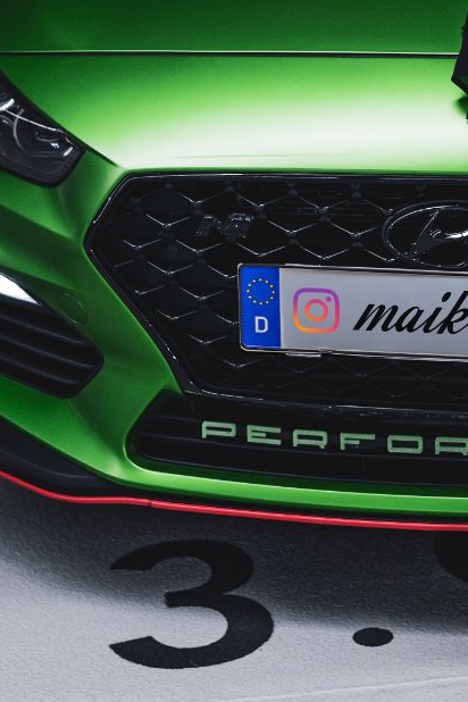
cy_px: -65
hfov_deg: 11.6
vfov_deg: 17.1
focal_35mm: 116
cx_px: 507
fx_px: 2262
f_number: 2
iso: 100
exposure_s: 1/160
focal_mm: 35
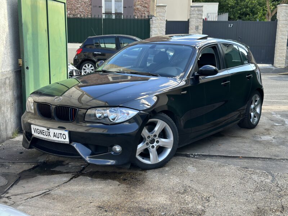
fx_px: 399
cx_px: 144
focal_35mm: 48
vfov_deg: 30.3
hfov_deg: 39.7
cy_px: 108
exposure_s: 1/332
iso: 64
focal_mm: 6.86
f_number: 1.78
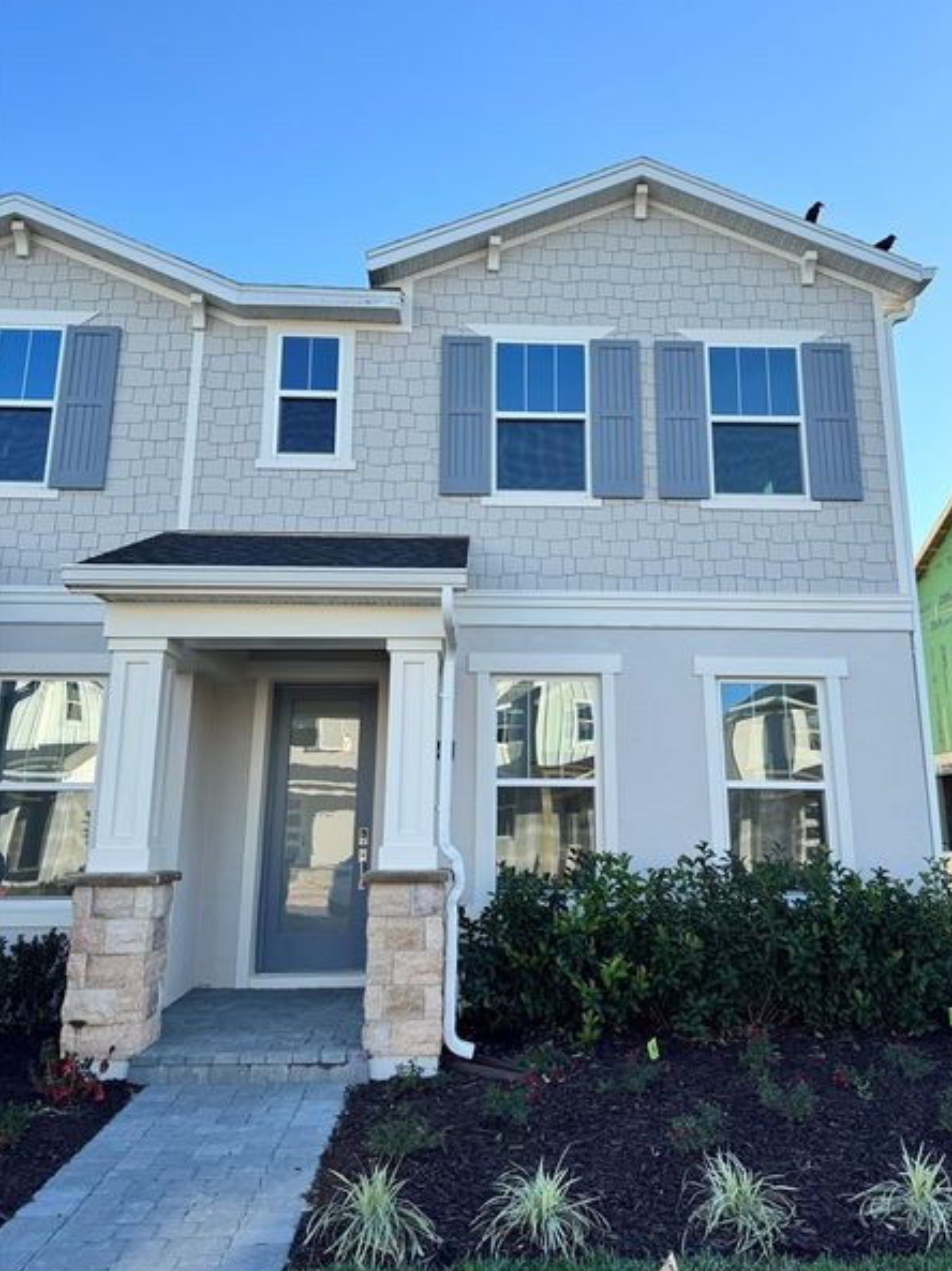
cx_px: 532
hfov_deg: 51.2
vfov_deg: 65.2
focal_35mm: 27
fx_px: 991
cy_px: 573
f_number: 1.78
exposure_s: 1/1678
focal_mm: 6.76
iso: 80
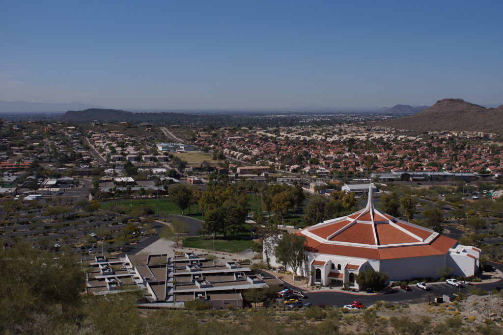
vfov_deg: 31.9
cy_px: 168
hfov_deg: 46.4
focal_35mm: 42
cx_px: 252
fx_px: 587
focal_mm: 28
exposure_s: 1/2000
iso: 100
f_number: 5
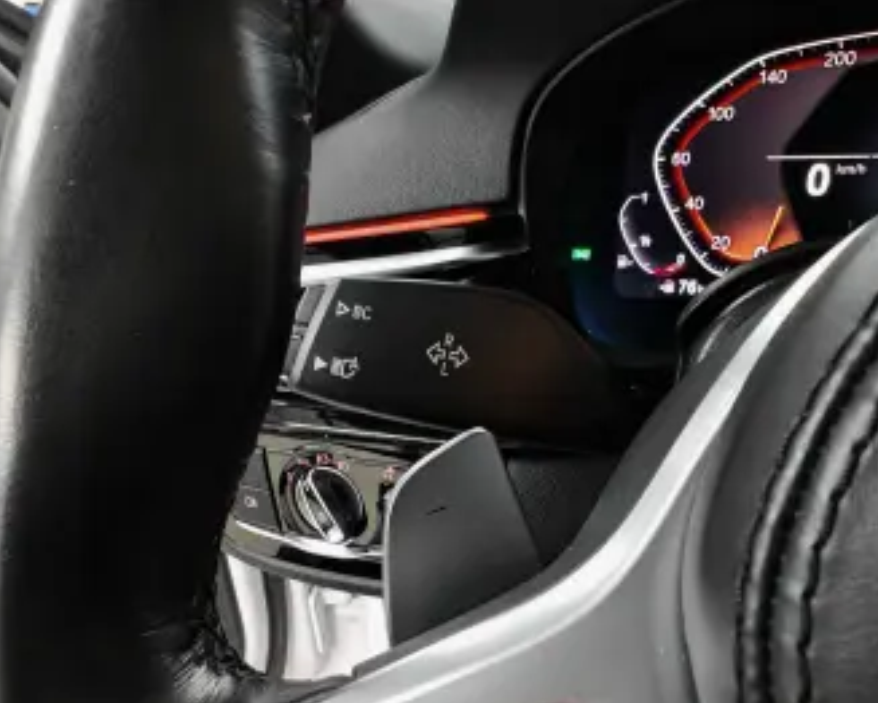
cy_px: 357
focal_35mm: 29
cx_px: 462
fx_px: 754
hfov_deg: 60.4
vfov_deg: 50.0
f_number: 2.2
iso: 640
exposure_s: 1/33
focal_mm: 1.96
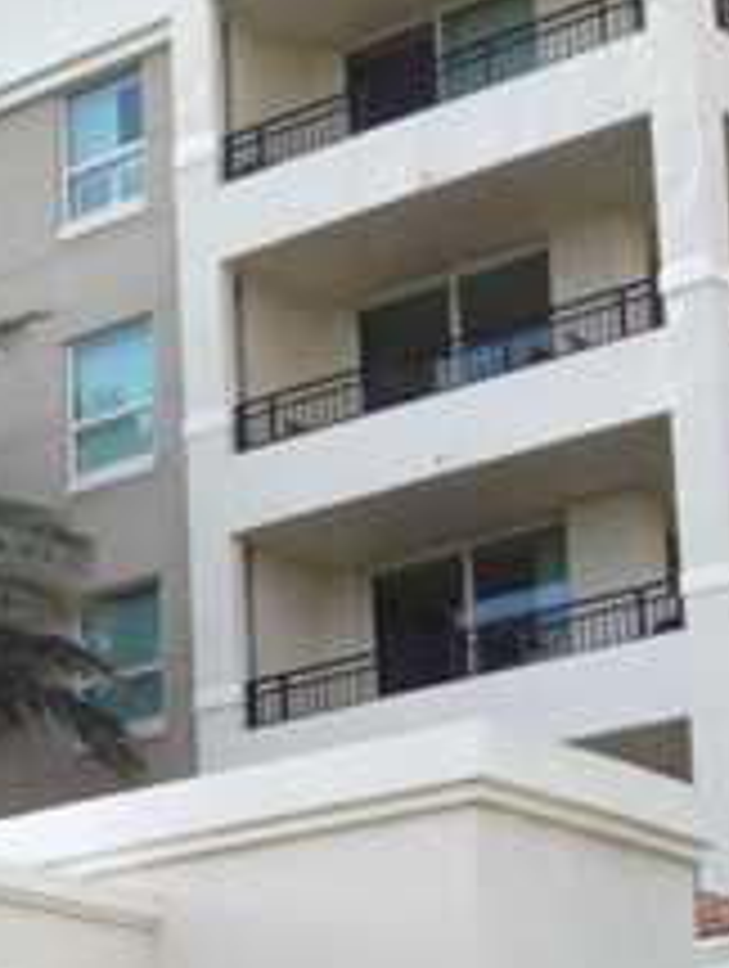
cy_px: 1193
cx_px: -891
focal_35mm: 130
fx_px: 3640
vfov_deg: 14.6
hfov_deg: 10.2
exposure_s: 1/563
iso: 64
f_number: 2.4
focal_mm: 4.28
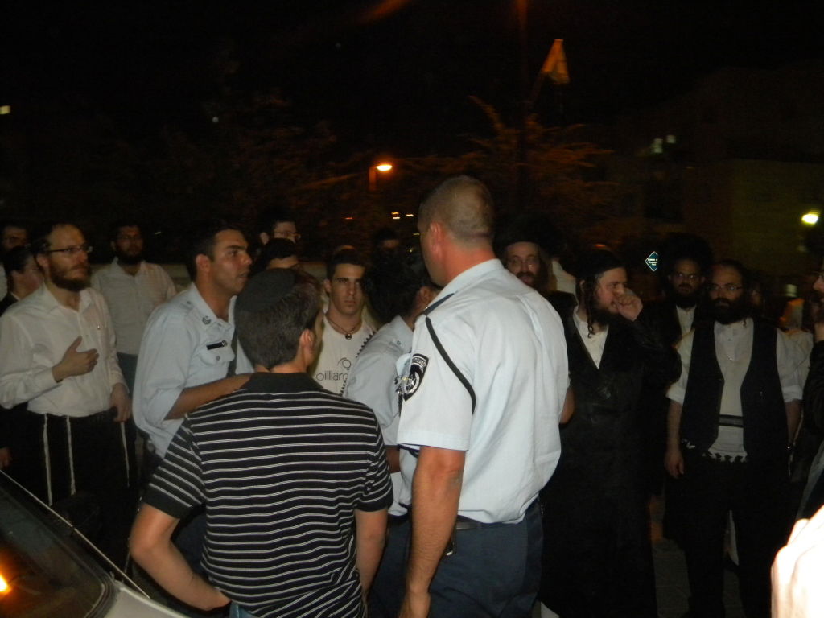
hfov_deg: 63.4
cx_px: 412
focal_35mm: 28
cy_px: 309
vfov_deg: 49.7
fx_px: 667
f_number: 3.5
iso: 400
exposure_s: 1/26
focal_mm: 5
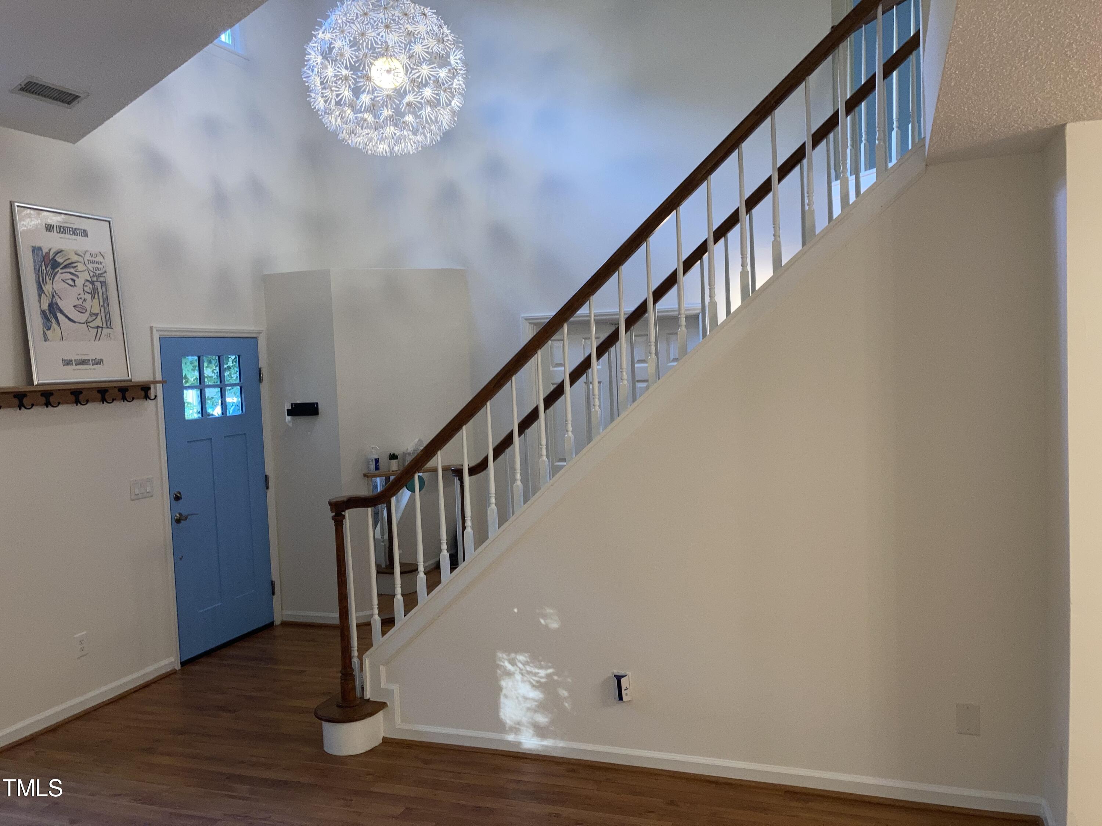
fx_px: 891
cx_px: 551
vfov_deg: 49.7
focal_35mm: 28
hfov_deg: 63.4
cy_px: 413
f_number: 1.8
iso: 32
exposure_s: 1/17
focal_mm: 3.99
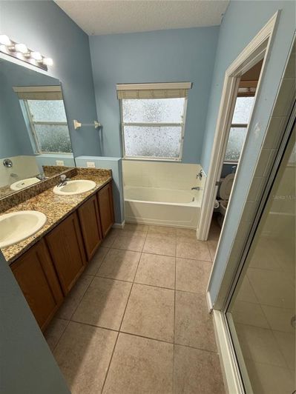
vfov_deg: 102.1
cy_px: 197
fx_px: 160
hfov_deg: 85.7
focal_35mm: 14
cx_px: 148
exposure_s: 1/120
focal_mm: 2.22
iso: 80
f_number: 2.2
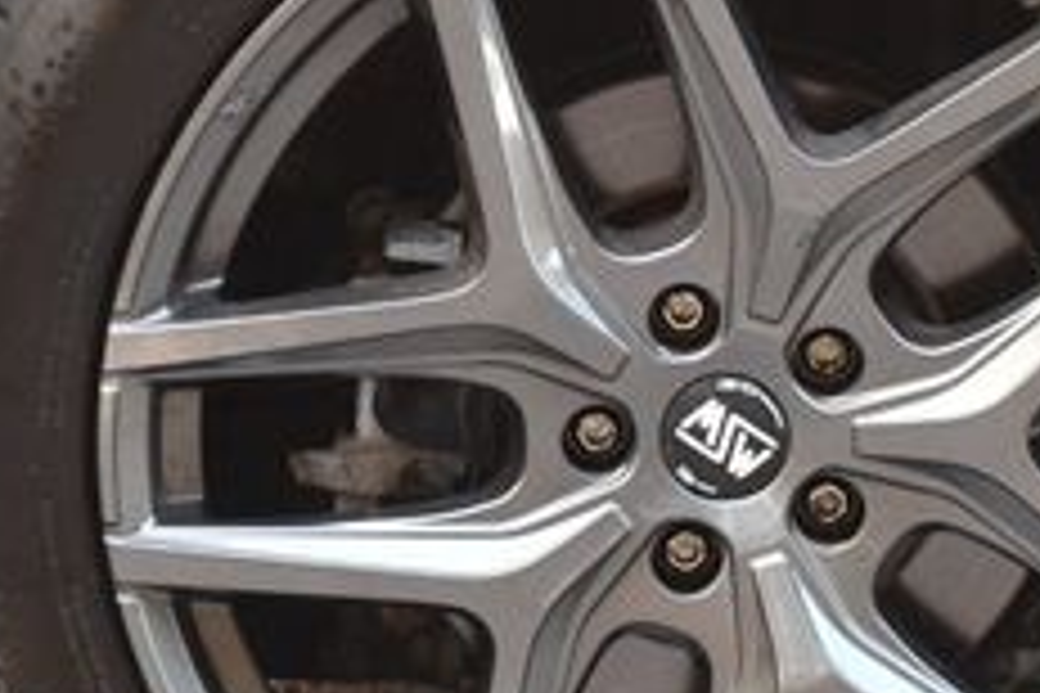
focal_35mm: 507
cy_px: 342
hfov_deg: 4.1
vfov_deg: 2.7
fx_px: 14646
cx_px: 671
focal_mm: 122
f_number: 4.8
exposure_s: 1/125
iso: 900
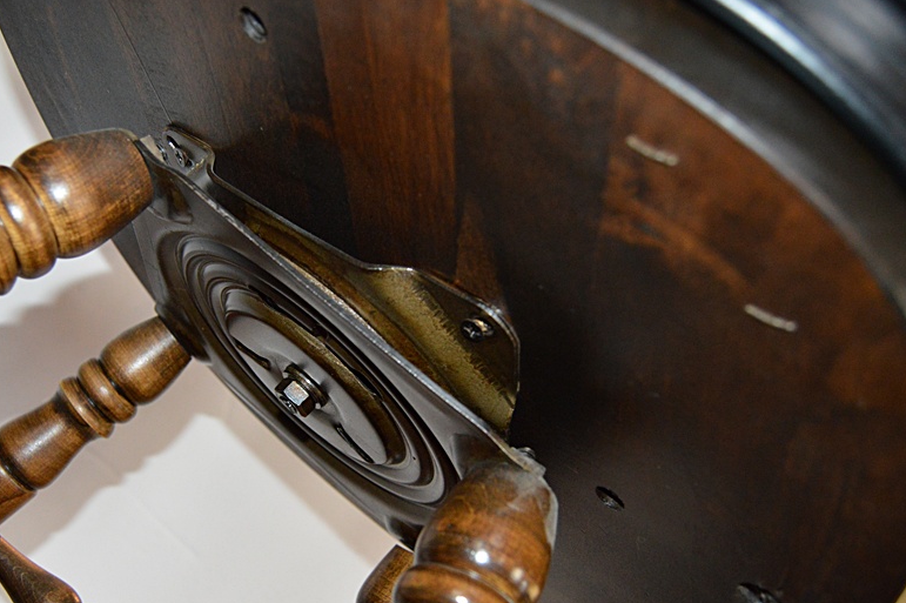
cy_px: 360
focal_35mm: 35
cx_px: 330
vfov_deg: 37.7
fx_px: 880
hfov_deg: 53.8
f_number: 3.5
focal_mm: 18
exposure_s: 1/60
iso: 1600
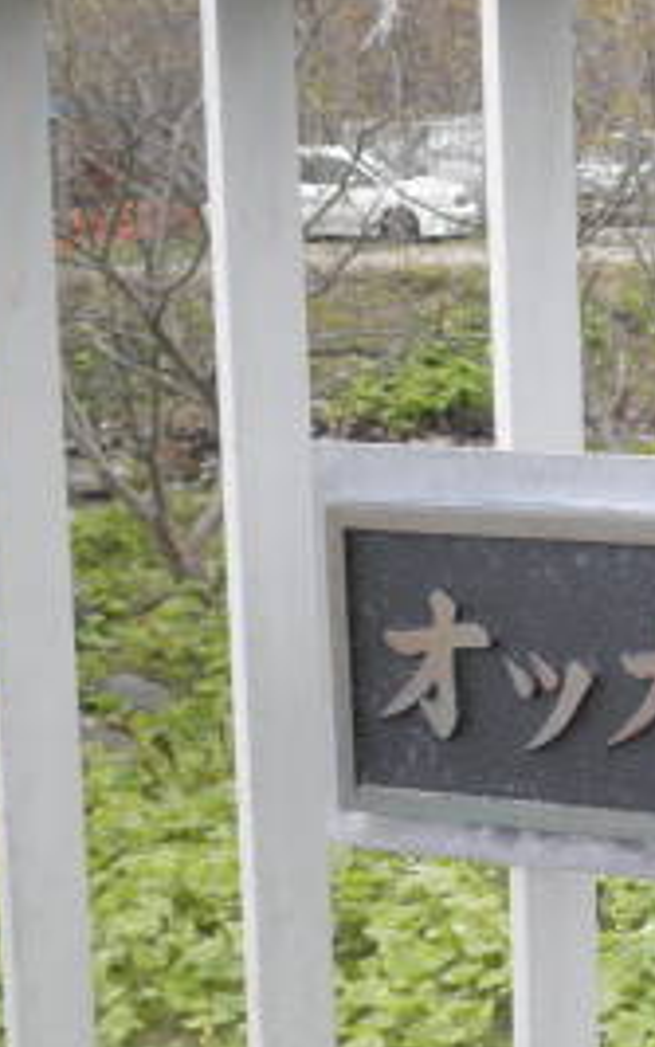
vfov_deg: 17.5
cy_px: 661
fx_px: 3397
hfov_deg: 10.7
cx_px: 930
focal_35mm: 119
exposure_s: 1/200
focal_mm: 10.7
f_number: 3.9
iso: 64
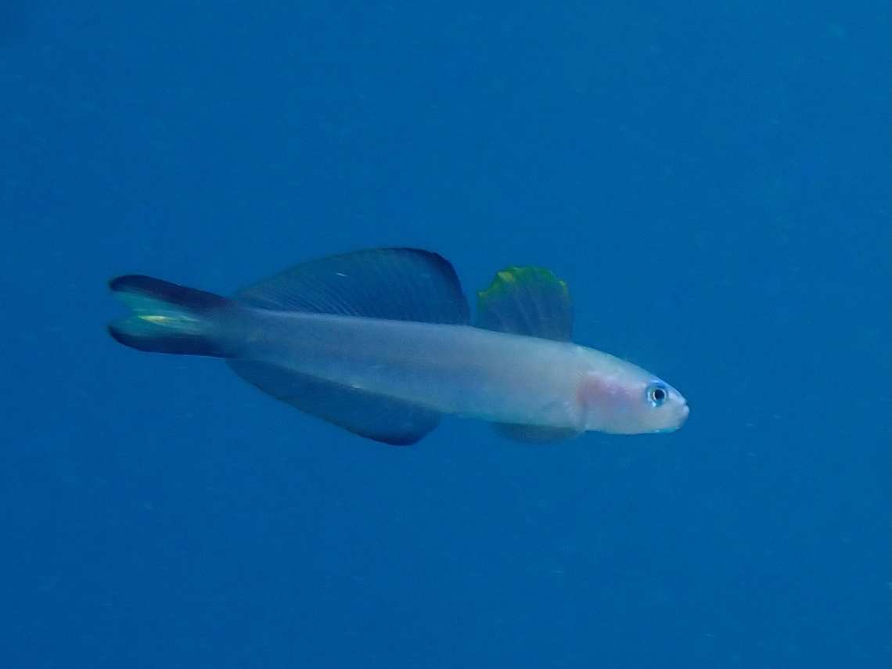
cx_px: 446
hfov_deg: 19.6
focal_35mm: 100
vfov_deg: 14.8
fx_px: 2577
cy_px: 334
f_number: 6.3
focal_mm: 18
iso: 200
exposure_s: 1/320
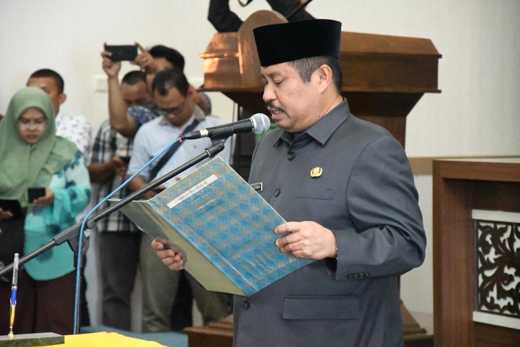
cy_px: 174
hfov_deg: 13.1
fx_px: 2268
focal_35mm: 157
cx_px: 260
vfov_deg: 8.7
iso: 25600
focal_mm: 105
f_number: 5.6
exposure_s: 1/250
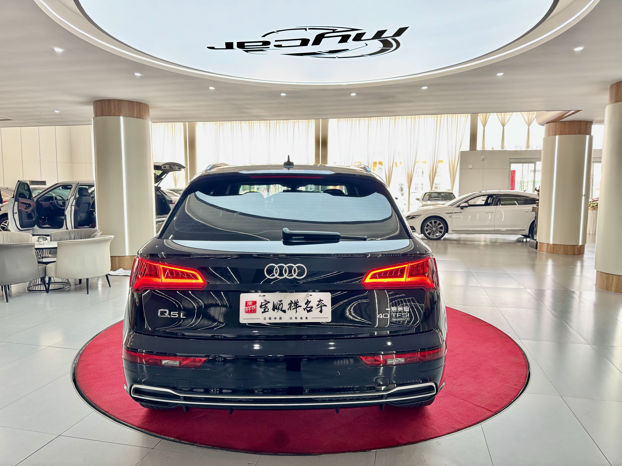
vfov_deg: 56.8
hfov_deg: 71.6
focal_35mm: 24
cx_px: 311
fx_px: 431
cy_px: 233
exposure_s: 1/50
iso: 200
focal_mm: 6.76
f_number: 1.78
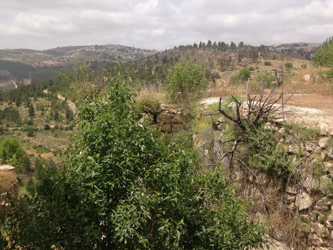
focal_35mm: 46
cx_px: 173
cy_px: 87
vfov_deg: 31.3
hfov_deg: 41.2
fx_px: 442
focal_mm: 4.12
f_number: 2.4
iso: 50
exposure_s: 1/1938
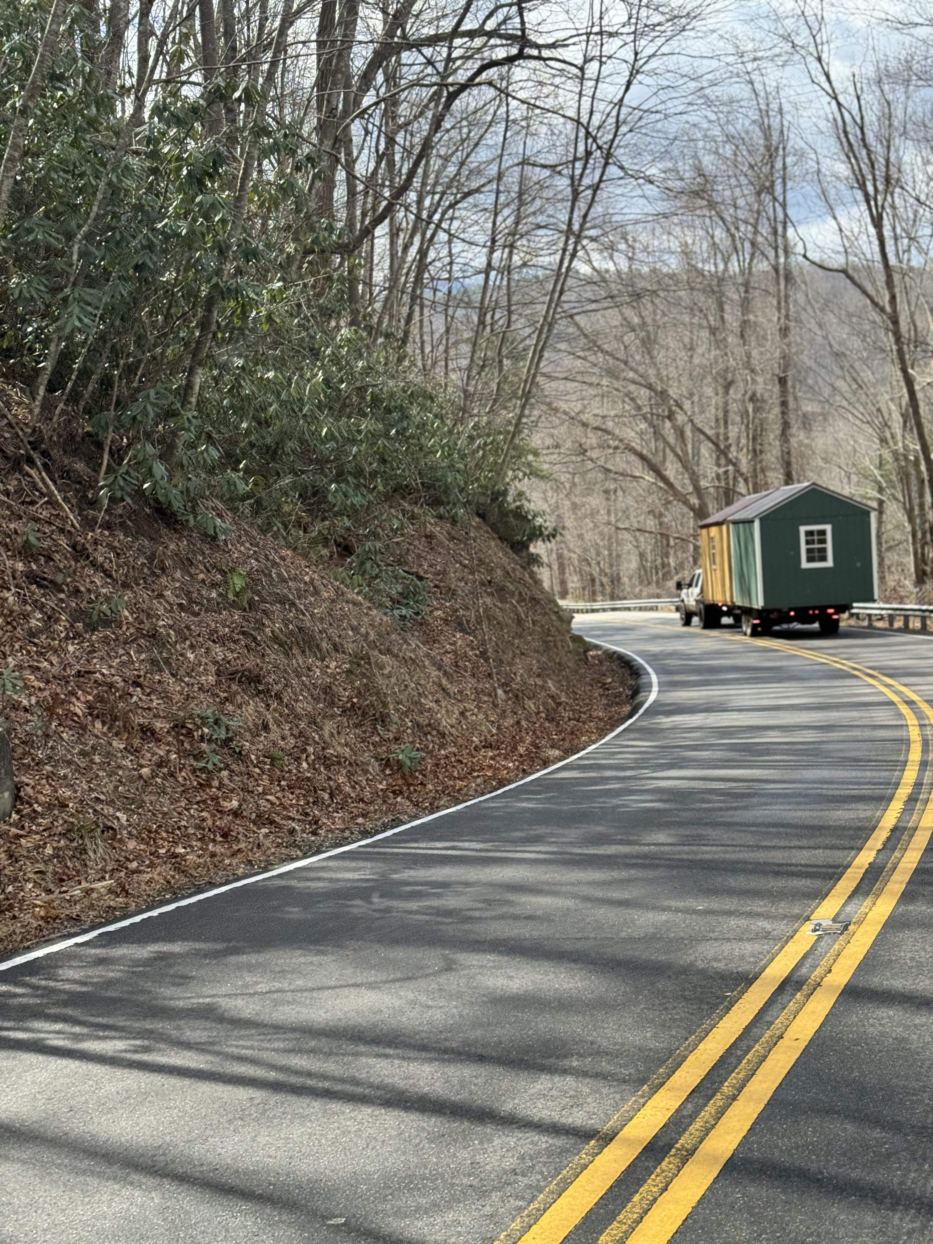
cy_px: 622
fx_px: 1725
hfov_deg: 30.3
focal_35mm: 48
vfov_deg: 39.7
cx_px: 466
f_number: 1.78
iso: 64
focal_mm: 6.86
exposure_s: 1/1339
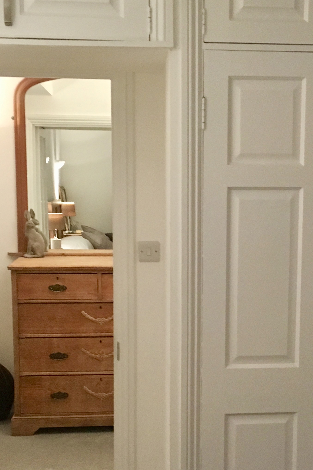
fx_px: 783
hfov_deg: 22.5
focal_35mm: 60
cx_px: 215
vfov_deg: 33.3
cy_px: 292
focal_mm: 4.15
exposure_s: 1/20
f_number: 2.2
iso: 200
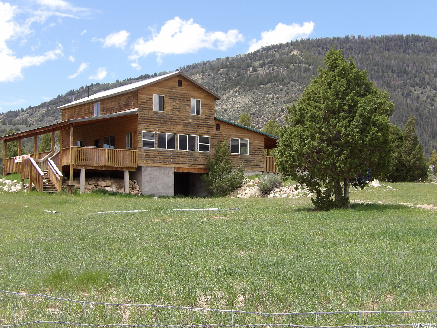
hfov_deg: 31.2
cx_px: 218
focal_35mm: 62
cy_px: 164
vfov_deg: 23.7
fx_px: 783
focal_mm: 11.1
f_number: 4
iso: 100
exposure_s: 1/470
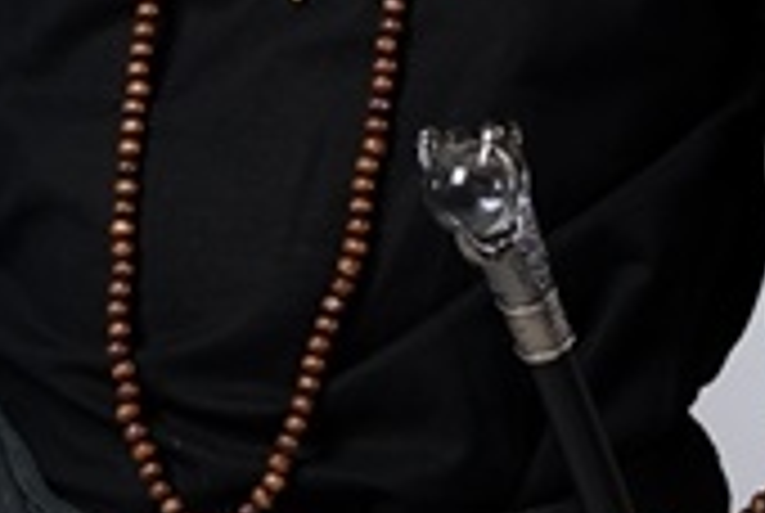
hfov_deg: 5.8
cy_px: -346
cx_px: 392
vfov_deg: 3.9
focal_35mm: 352
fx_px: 7493
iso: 250
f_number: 5.6
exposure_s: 1/125
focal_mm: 50
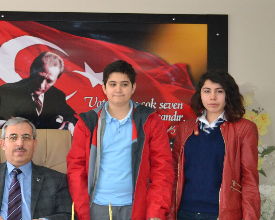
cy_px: 116
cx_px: 37
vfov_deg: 19.7
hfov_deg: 23.9
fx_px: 634
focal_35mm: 78
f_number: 4.5
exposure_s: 1/60
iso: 1100
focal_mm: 29
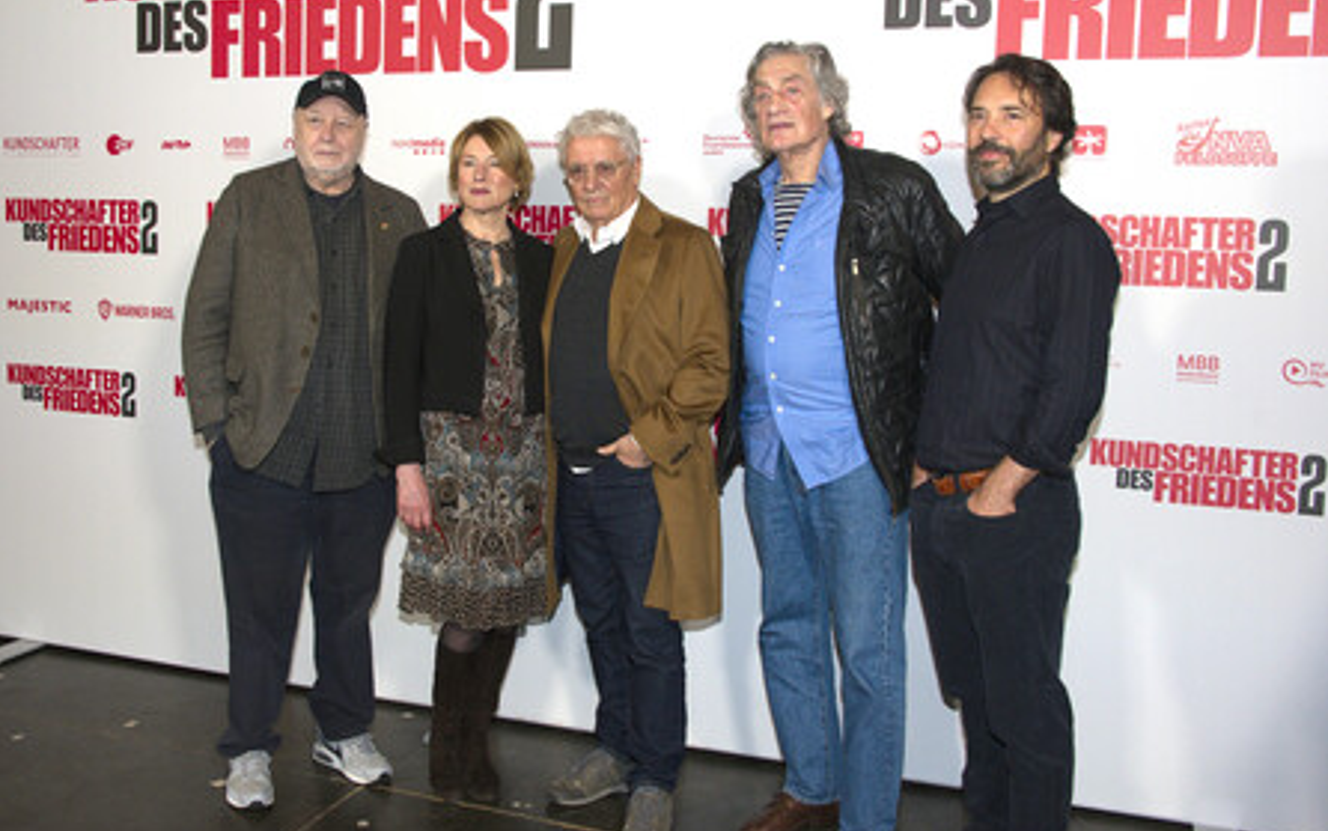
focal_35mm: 35
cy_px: 435
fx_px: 1267
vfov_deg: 36.3
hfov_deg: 55.3
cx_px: 663
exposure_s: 1/125
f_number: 6.3
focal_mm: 34
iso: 1600
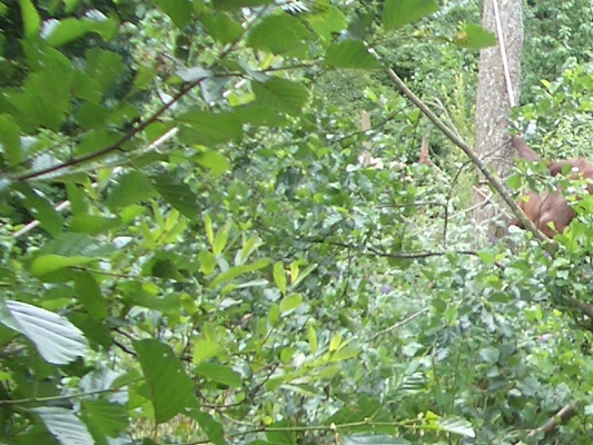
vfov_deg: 14.1
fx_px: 1799
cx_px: 791
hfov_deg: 17.5
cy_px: 268
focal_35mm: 105
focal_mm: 5.8
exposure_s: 1/160
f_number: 2.6
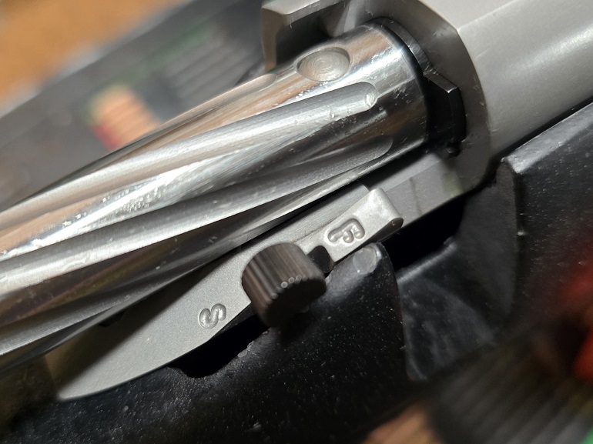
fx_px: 394
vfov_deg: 58.9
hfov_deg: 73.9
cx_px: 296
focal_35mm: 23
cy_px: 222
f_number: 1.7
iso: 1000
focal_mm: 6.3
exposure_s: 1/120
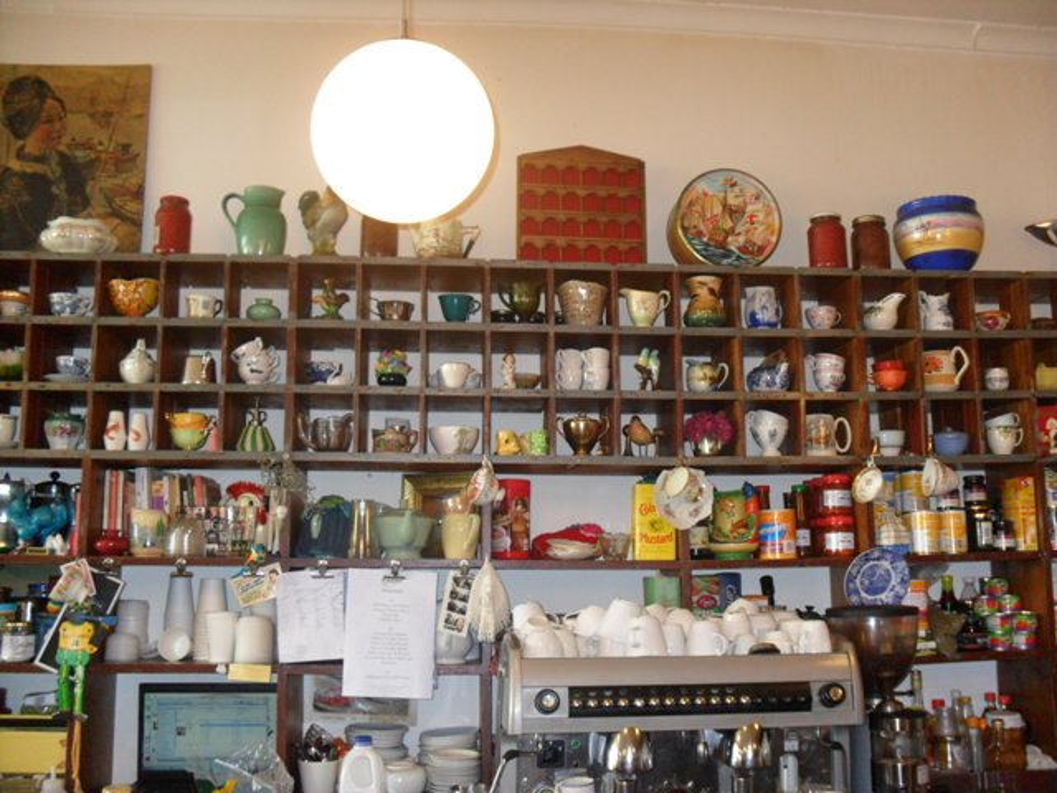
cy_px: 396
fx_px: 1069
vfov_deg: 40.7
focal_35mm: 35
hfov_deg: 52.6
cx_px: 528
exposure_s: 1/45
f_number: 3
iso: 200
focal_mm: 6.3
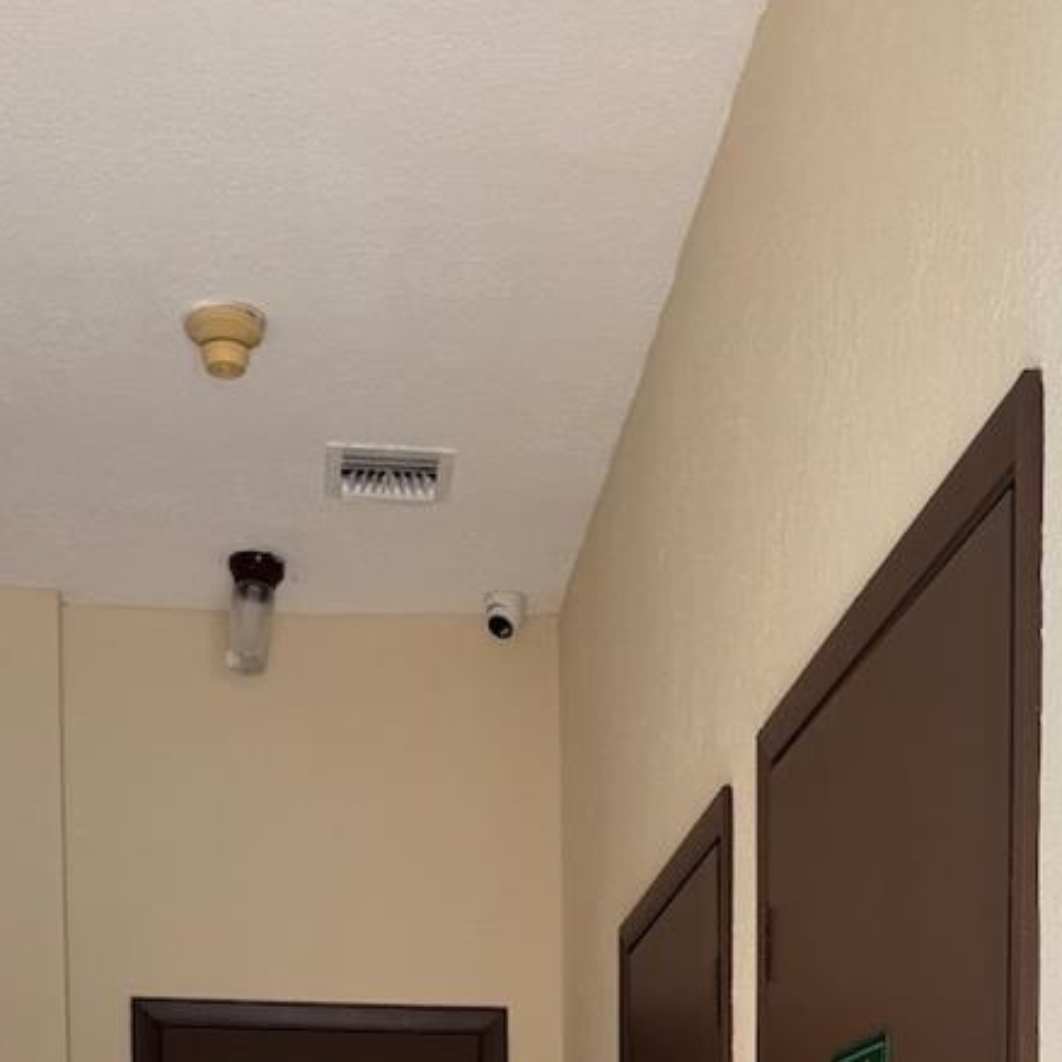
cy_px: 1422
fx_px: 2013
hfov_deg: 29.5
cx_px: 602
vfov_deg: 25.1
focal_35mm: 58
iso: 64
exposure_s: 1/260
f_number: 1.78
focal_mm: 6.76
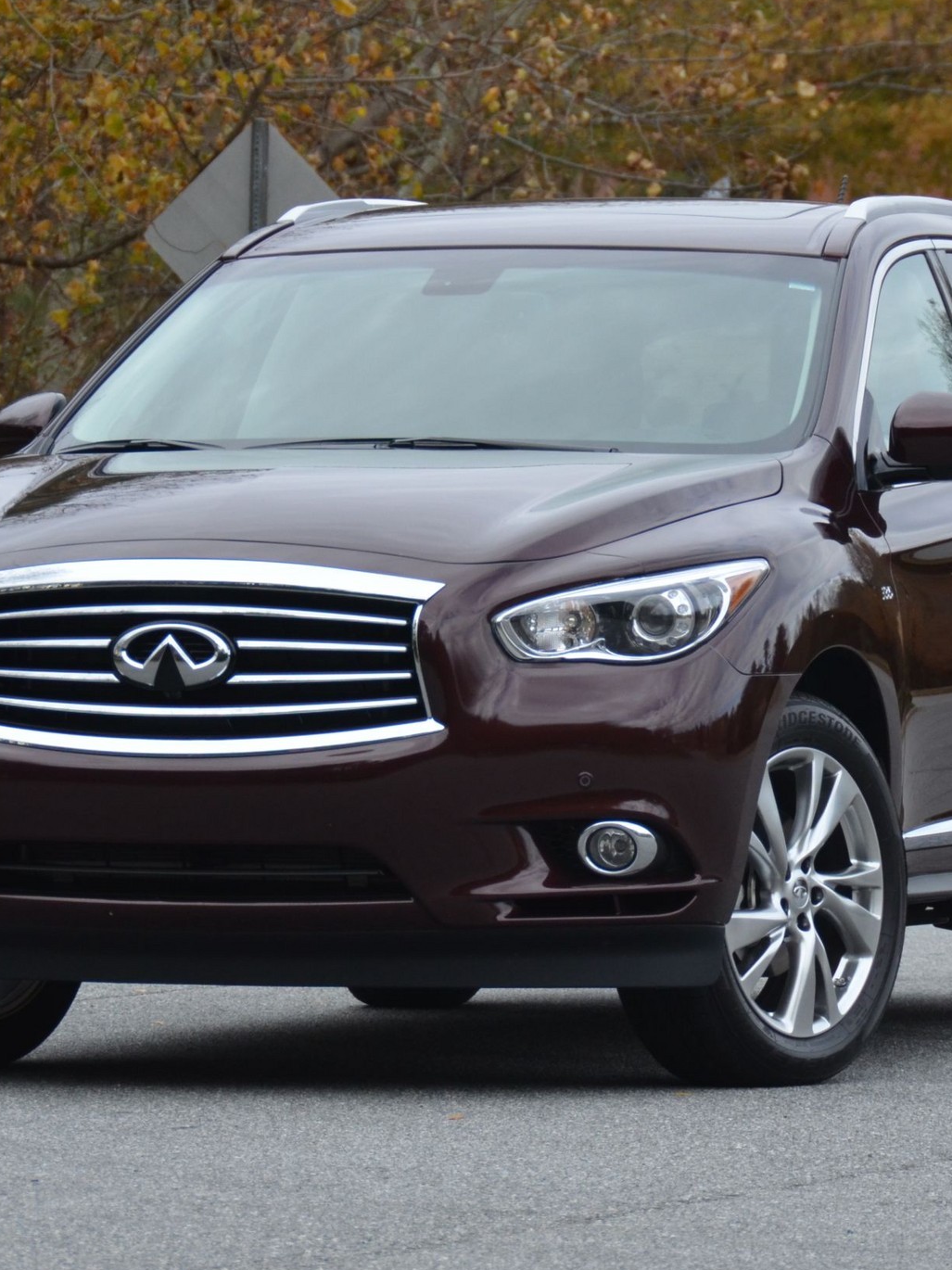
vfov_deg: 7.2
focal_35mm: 276
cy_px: 538
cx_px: 592
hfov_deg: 5.4
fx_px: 10119
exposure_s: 1/1000
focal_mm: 105
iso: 720
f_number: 5.3
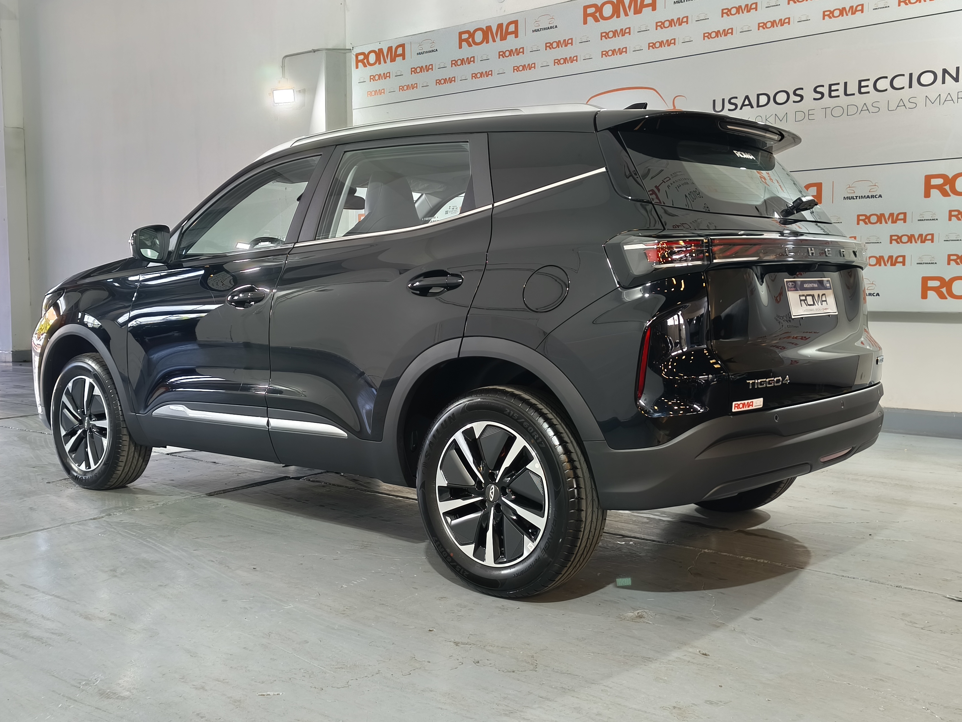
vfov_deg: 39.6
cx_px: 461
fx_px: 1000
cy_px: 343
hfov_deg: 51.3
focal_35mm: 36
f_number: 1.7
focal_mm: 5.35
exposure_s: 1/33.3
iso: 250
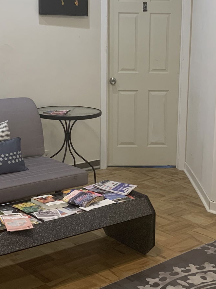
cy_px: 141
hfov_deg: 23.3
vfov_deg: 30.7
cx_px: 129
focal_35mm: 63
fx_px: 524
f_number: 1.8
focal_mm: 4.25
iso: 100
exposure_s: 1/60
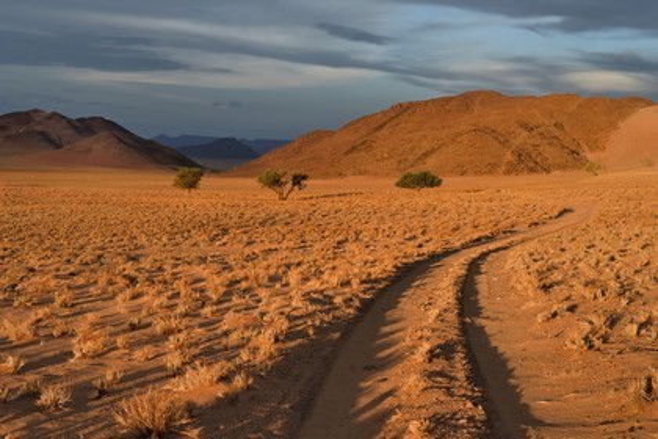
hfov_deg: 36.2
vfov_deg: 24.6
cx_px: 329
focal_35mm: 55
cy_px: 220
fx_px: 1005
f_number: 13
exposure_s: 1/160
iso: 400
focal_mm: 55
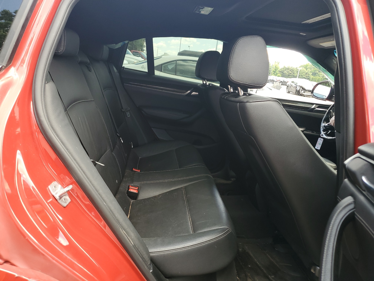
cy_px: 140
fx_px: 281
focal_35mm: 26
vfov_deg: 53.1
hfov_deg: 67.3
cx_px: 187
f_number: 1.5
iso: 55
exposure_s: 1/120
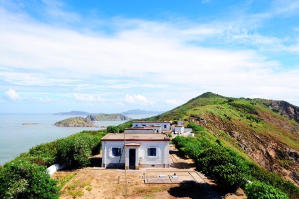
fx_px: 224
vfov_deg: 47.8
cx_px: 150
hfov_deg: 67.5
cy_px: 100
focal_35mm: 27
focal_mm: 18
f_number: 10
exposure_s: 1/160
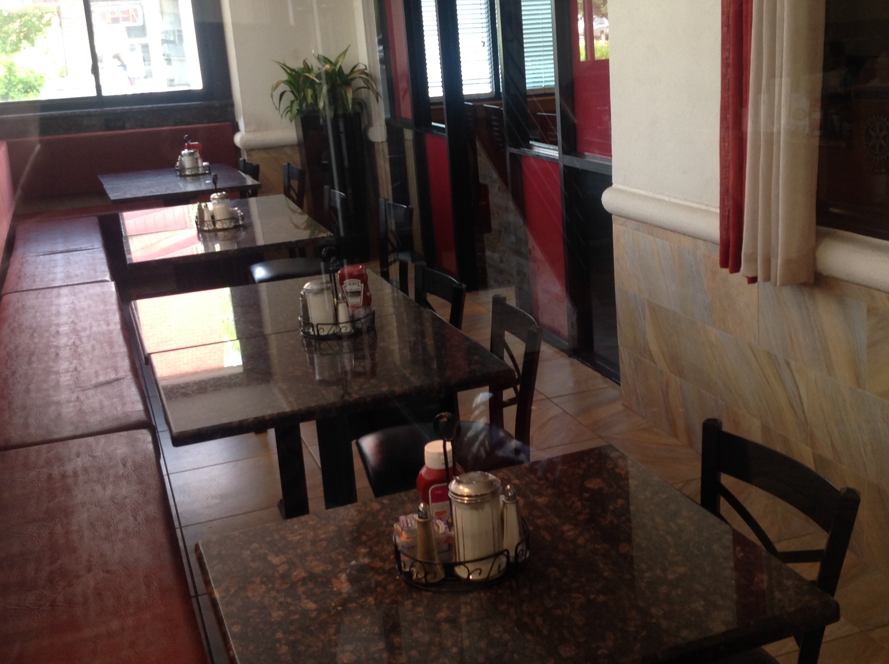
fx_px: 1180
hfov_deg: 41.1
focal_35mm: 46
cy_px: 306
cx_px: 539
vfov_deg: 31.4
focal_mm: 4.28
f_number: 2.4
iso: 64
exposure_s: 1/20
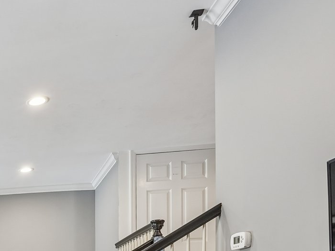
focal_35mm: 45
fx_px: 435
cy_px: 322
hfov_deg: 30.2
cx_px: -130
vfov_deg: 27.3
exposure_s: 1/20
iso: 400
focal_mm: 16
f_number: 8
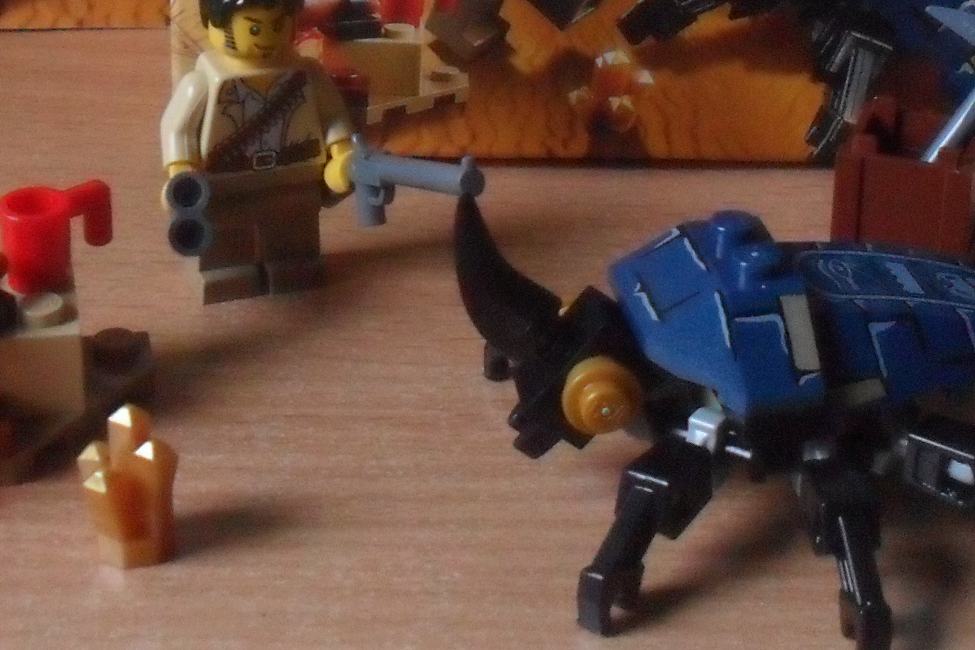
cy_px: -157
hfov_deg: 22.6
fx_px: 2438
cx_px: 478
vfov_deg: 14.6
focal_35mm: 90
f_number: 3
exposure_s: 1/15
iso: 400
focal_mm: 6.3
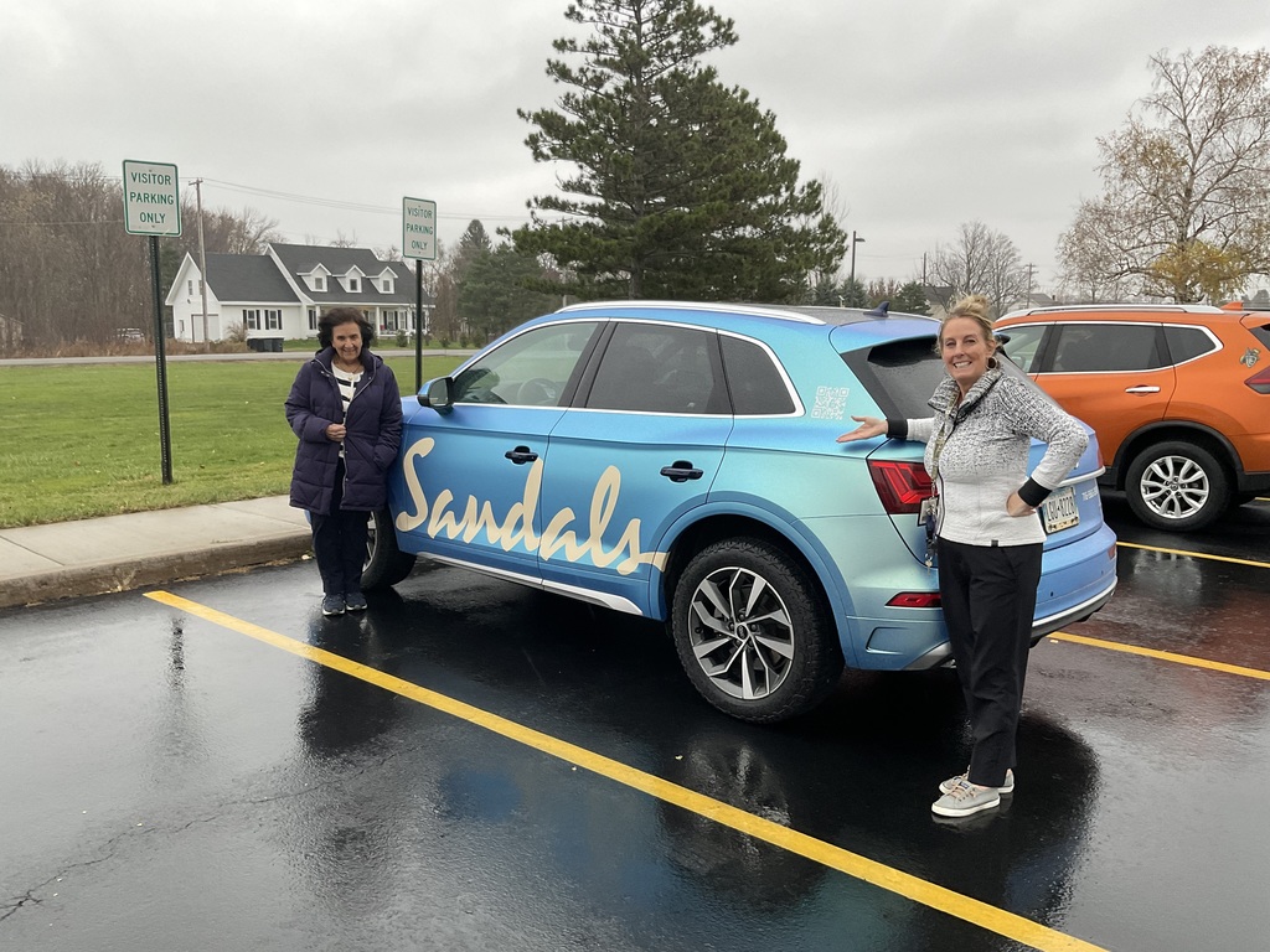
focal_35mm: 29
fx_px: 1064
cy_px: 476
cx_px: 635
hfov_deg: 61.7
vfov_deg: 48.2
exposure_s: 1/115
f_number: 1.8
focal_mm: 3
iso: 64
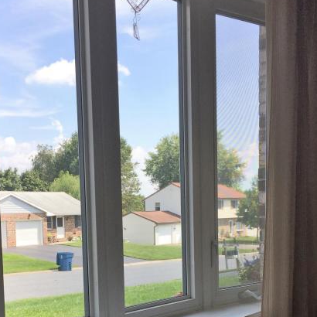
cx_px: 128
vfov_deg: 34.1
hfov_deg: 35.2
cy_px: 261
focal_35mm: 48
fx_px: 497
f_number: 2.2
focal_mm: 4.15
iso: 32
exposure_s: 1/746
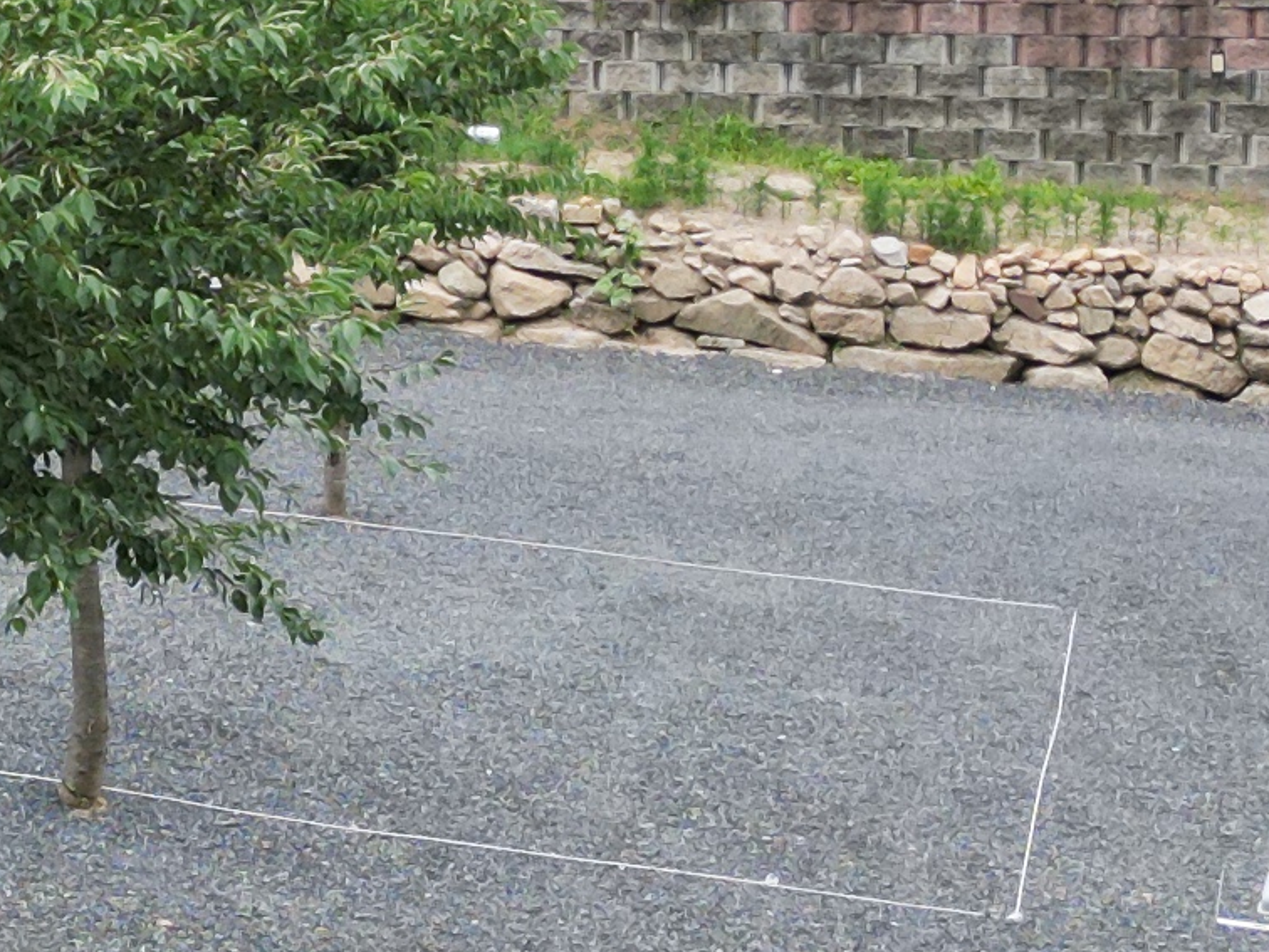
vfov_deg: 11.6
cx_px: -492
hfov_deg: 14.6
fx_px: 4692
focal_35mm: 128
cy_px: 252
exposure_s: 1/1000
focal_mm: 6.72
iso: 200
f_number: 1.7
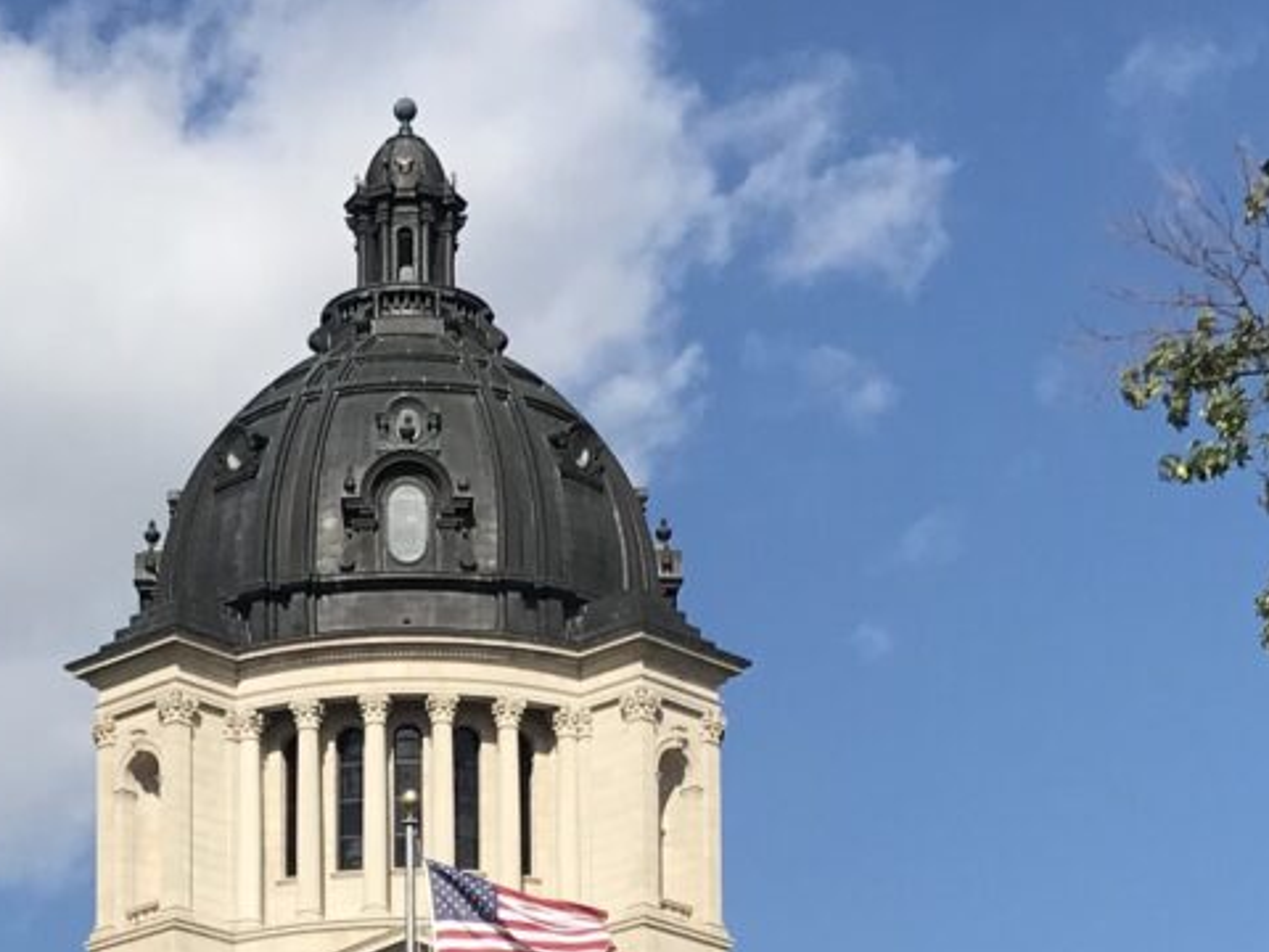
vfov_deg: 12.6
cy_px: 1386
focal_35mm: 112
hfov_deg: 17.5
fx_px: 4106
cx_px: 386
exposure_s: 1/3831
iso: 20
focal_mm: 3.99
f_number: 1.8
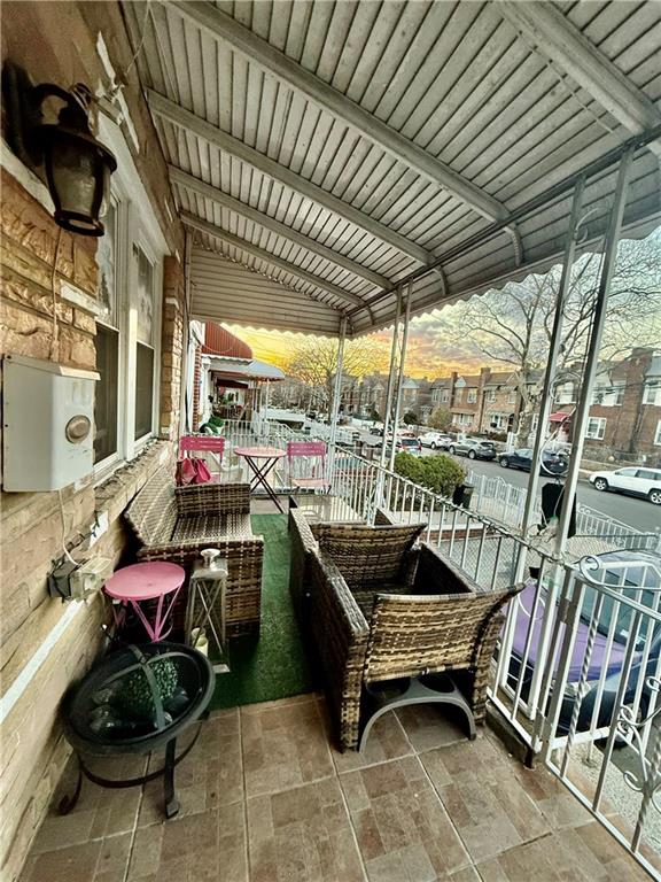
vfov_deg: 102.1
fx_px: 356
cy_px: 441
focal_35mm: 14
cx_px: 330
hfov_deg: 85.7
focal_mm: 2.22
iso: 250
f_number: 2.2
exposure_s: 1/99
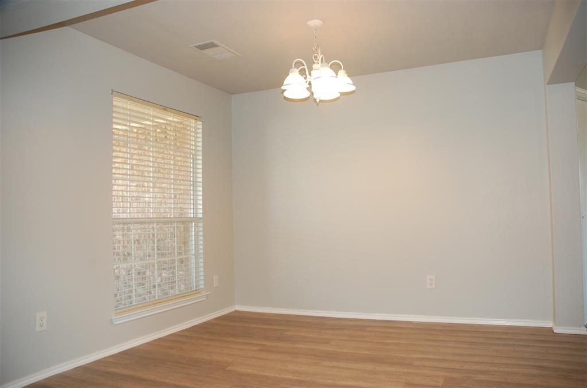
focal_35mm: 27
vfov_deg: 47.7
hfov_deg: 67.5
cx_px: 294
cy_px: 194
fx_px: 439
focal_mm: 18
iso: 400
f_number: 3.5
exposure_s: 1/60
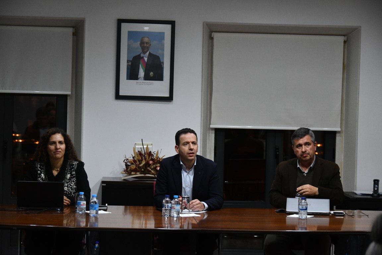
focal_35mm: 105
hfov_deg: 19.5
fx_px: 1114
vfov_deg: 13.0
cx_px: 191
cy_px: 128
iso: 2800
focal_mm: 70
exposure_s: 1/125
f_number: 5
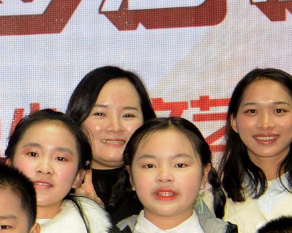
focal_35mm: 255
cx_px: -309
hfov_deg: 7.3
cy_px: 175
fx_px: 2202
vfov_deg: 6.1
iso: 800
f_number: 8
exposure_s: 1/60
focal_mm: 36
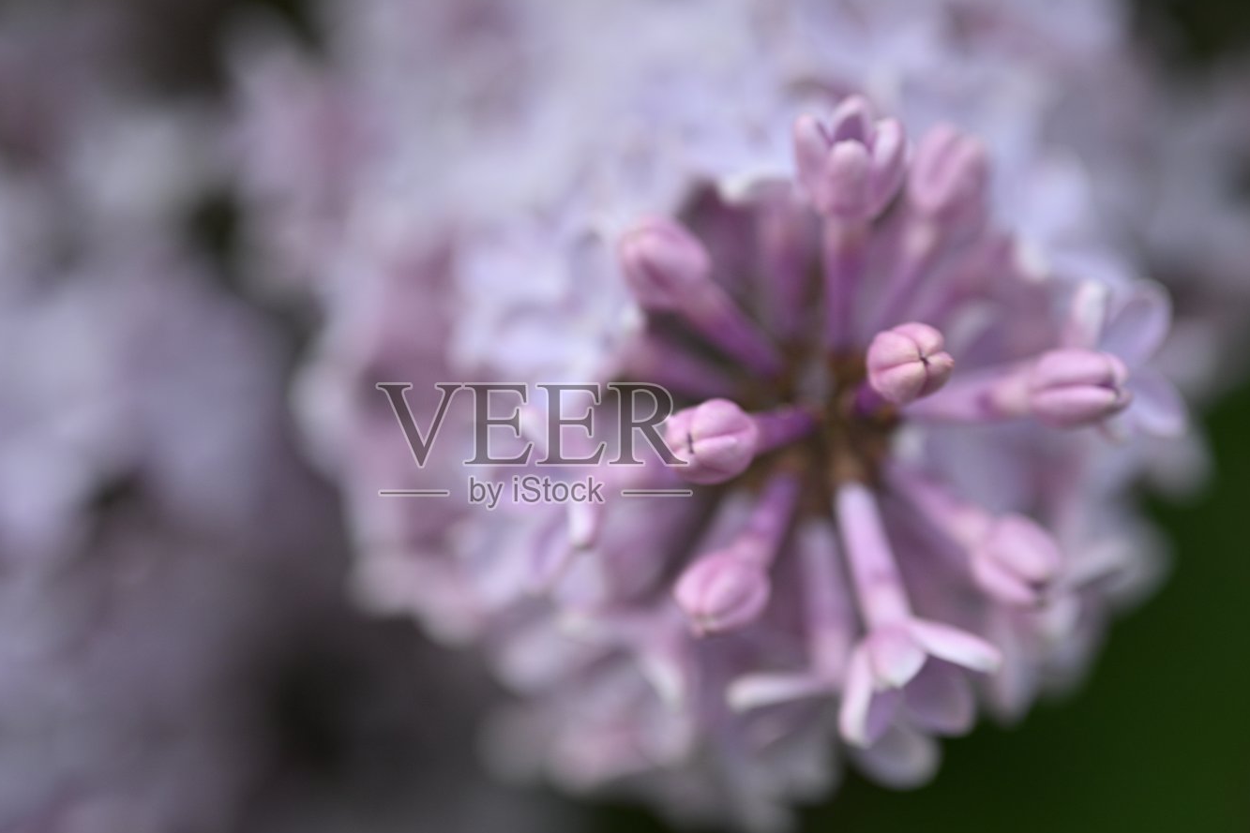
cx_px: 535
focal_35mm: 90
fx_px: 3125
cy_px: 447
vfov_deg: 15.2
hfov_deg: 22.6
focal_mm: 50
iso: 140
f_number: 4
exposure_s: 1/80
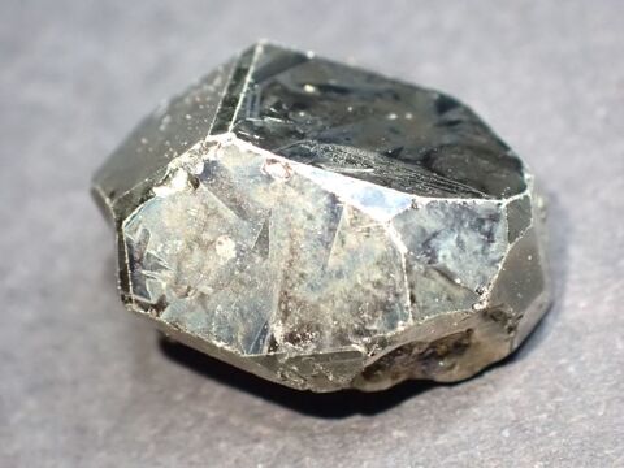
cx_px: 312
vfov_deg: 14.8
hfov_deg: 19.6
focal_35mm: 100
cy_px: 234
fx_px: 1803
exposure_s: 1/50
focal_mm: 18
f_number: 4.9
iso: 1600
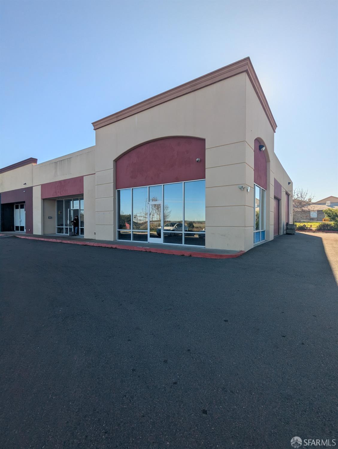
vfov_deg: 94.4
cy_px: 224
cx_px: 169
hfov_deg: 78.3
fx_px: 208
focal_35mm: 16
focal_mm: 2.35
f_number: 2.2
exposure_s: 1/1348
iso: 52
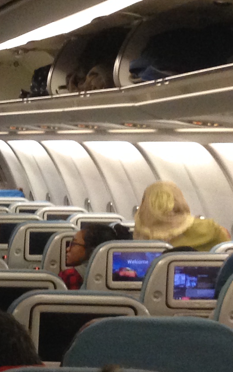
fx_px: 1382
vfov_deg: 15.3
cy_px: 300
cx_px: -395
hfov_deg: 8.5
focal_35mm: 136
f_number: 2.4
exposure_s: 1/20
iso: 250
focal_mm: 4.12
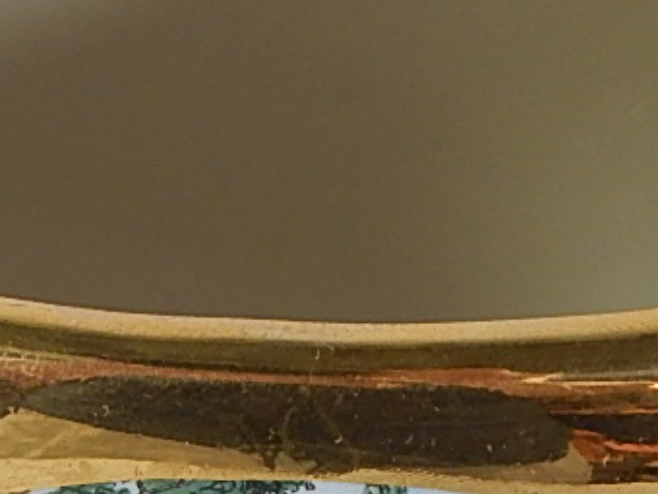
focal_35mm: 160
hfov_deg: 12.3
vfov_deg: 9.3
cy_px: 339
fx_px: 3041
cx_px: 192
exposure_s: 1/40
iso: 125
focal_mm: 6.1
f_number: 3.3
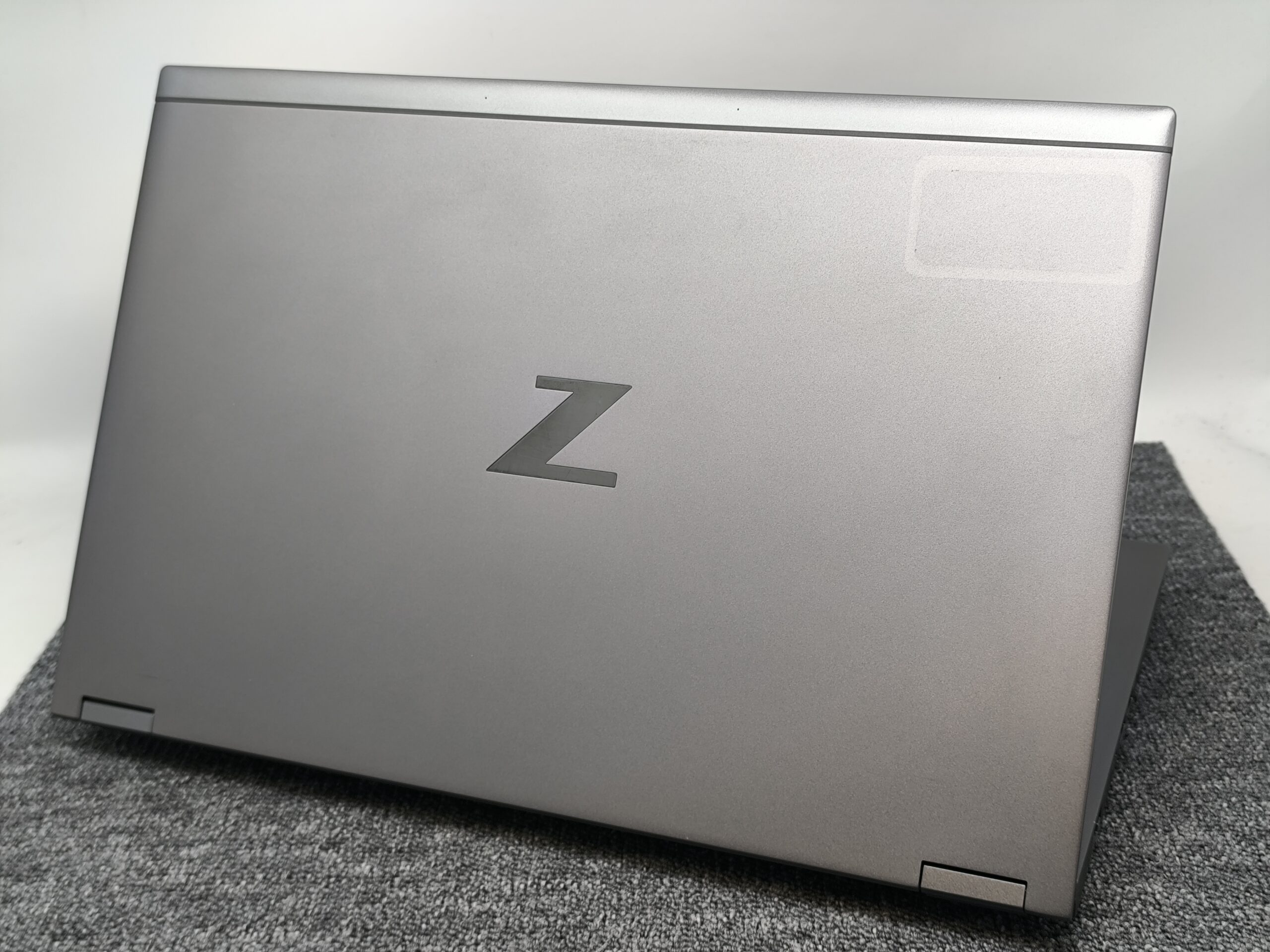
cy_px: 476
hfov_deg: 41.2
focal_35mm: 46
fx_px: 1688
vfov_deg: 31.5
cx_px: 635
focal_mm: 6.14
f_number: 1.65
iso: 160
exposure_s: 1/100
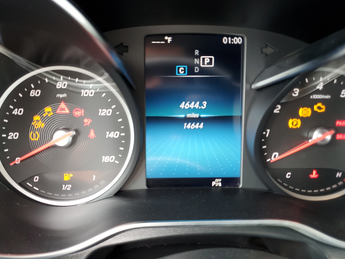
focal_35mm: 29
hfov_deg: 61.5
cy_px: 132
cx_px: 157
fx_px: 289
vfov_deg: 48.2
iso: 86
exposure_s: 1/60.2
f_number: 1.5
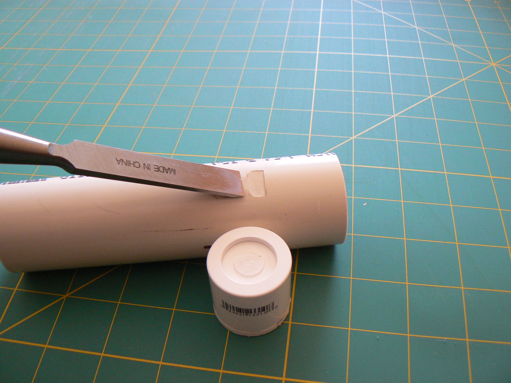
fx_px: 531
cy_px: 192
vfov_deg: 39.7
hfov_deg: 51.4
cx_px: 256
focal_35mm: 36
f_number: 2.8
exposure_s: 1/30
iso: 200
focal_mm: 6
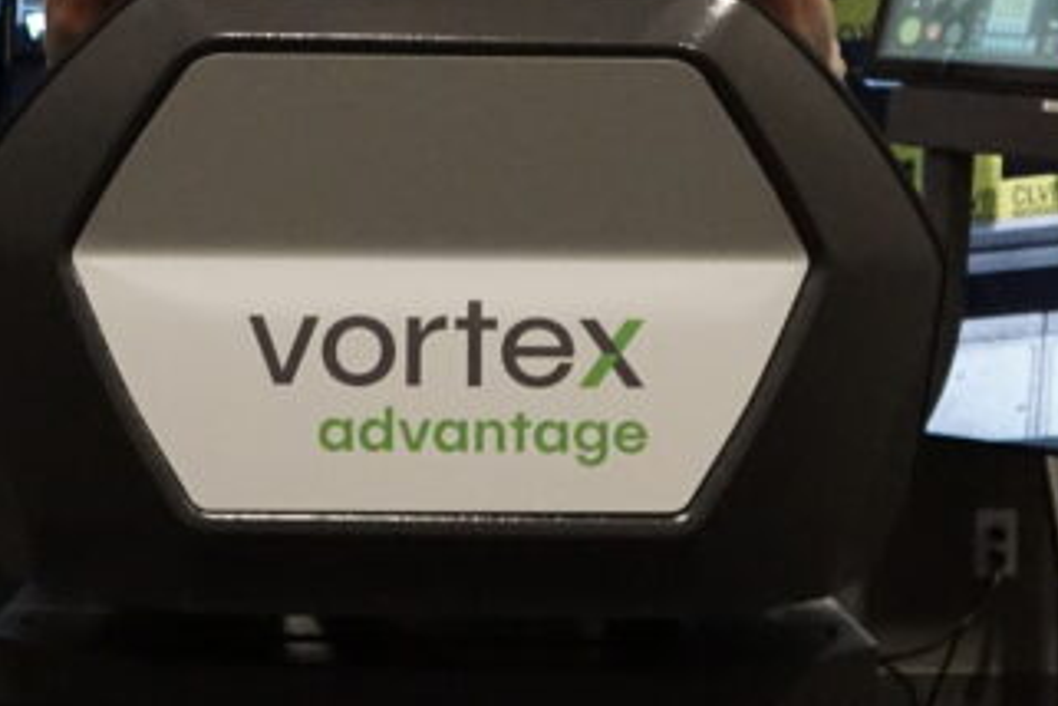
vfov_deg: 17.7
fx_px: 2263
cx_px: 531
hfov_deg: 26.3
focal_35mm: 77
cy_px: 242
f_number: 2.8
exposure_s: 1/100
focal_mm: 16
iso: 3200
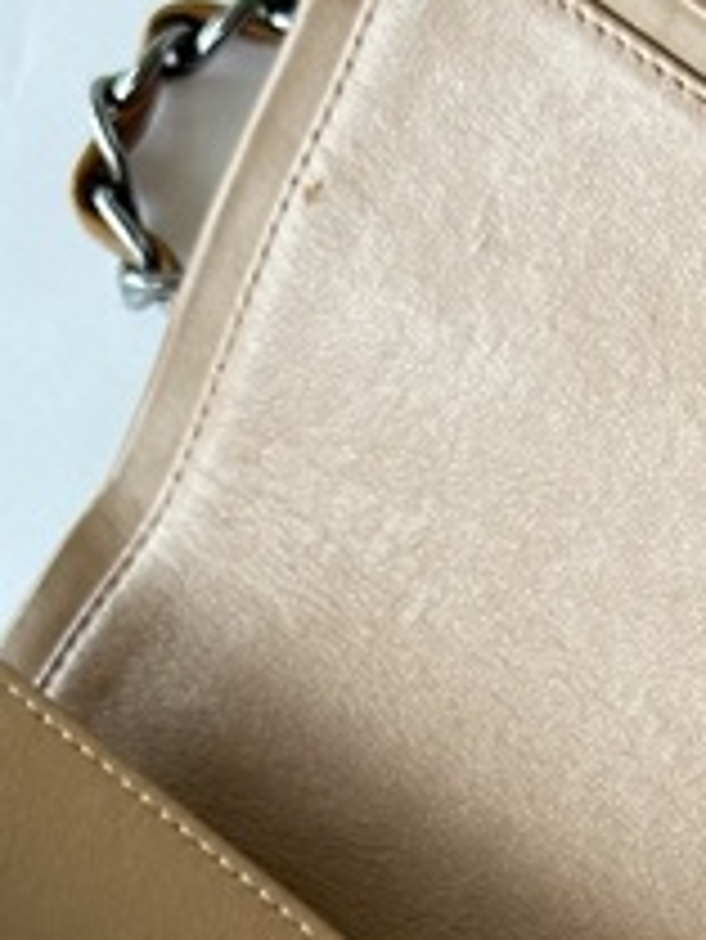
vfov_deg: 10.4
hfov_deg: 8.0
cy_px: 1331
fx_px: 4999
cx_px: 949
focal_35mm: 184
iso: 100
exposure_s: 1/60
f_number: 1.78
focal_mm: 6.86
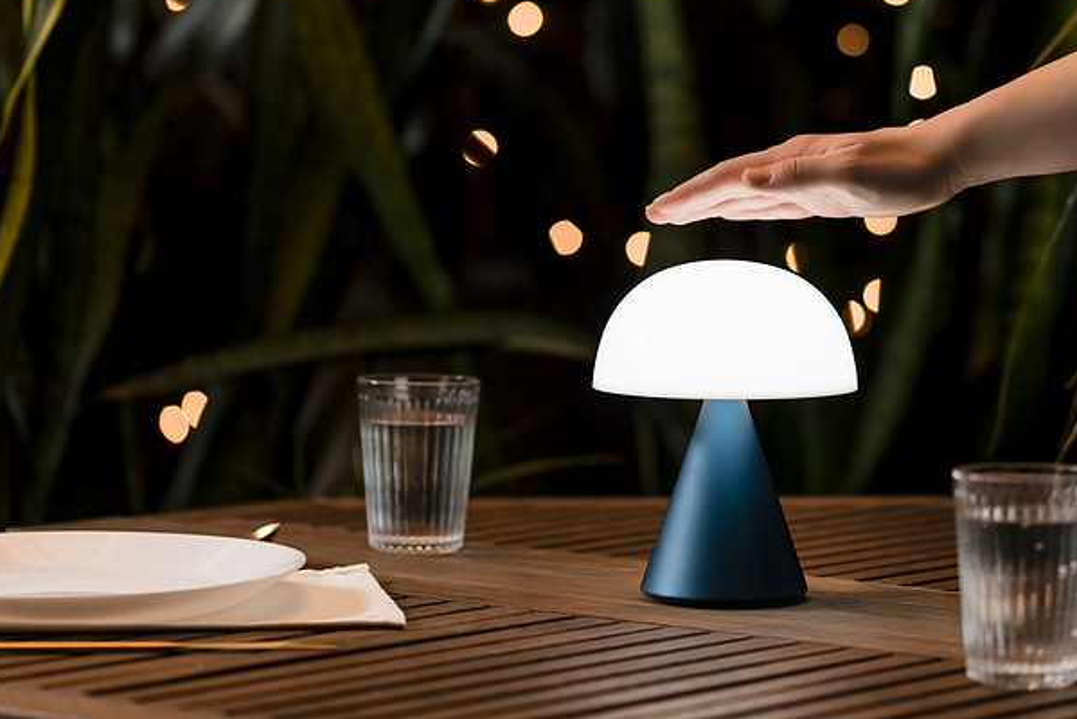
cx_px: 742
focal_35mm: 152
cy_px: 292
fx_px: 4549
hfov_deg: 13.5
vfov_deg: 9.0
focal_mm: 105
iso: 400
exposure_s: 1/100
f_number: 3
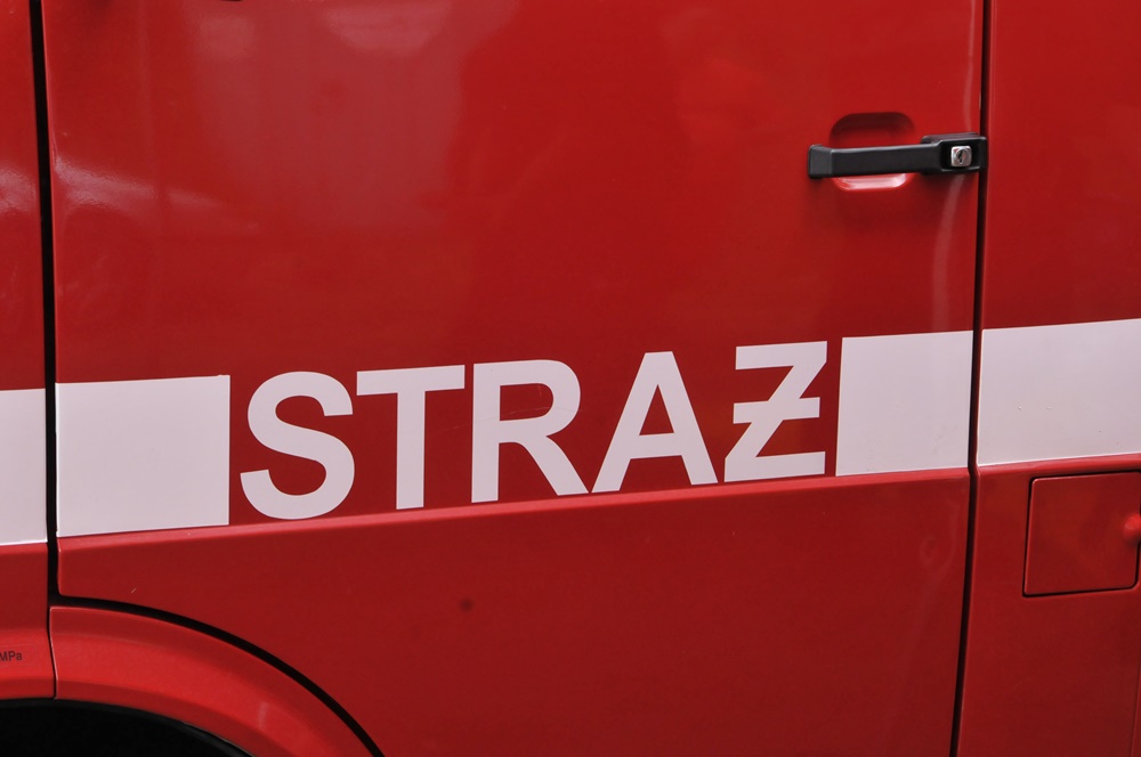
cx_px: 570
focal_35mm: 112
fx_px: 3561
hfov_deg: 18.2
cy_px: 378
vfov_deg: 12.1
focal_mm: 75
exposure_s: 1/125
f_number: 9
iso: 1000
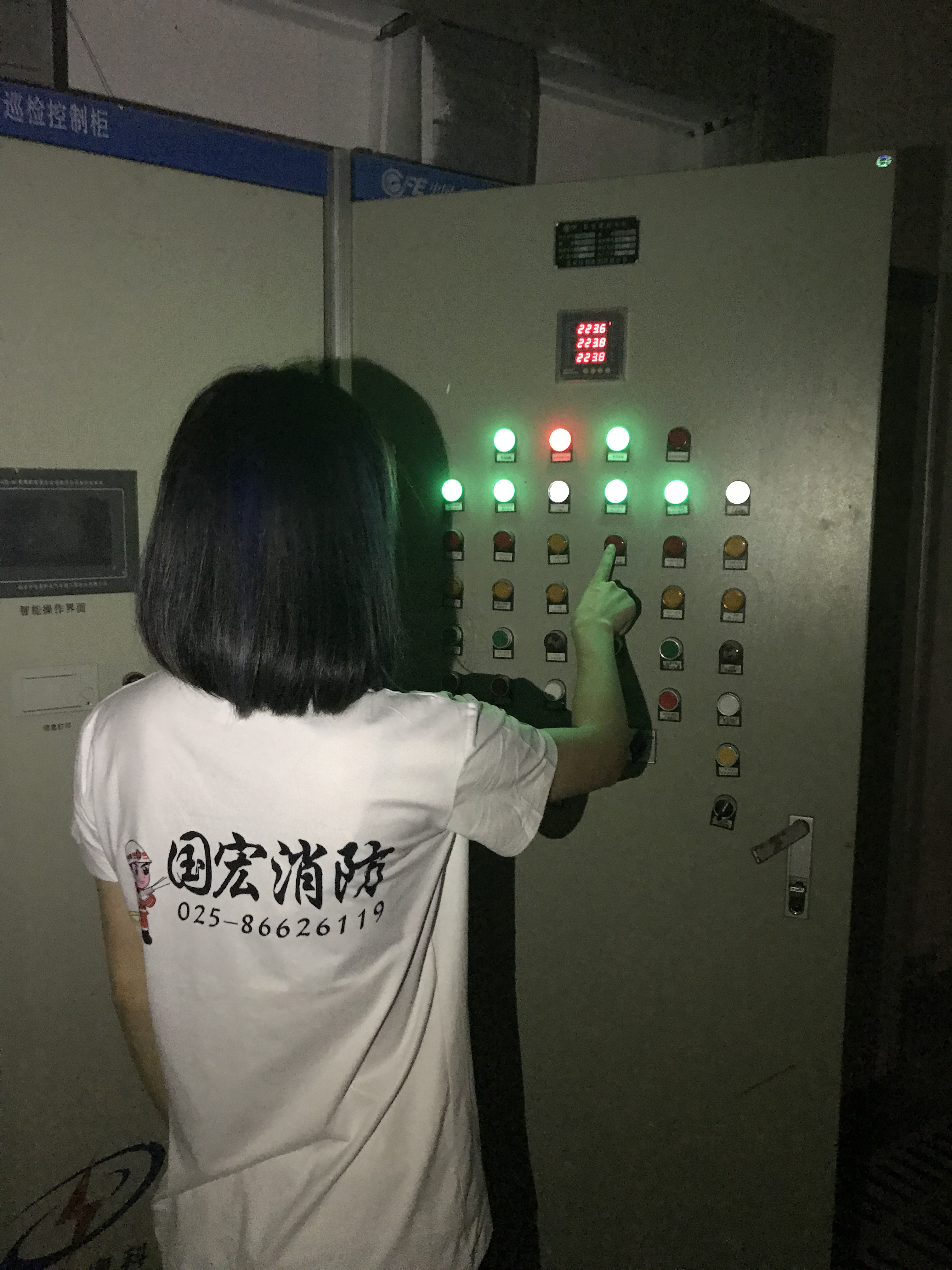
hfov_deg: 49.7
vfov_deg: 63.4
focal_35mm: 28
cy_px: 635
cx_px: 476
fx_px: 1027
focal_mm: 3.99
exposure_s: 1/4
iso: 125
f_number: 1.8
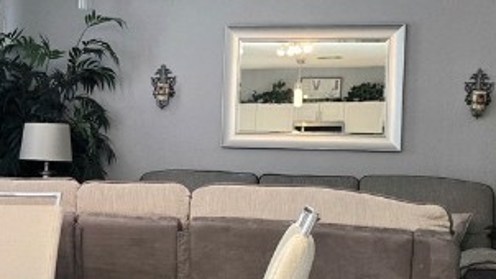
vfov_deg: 14.2
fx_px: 1118
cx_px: 18
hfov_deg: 24.1
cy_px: 166
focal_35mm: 85
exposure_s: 1/120
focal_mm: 6.3
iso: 200
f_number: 1.7
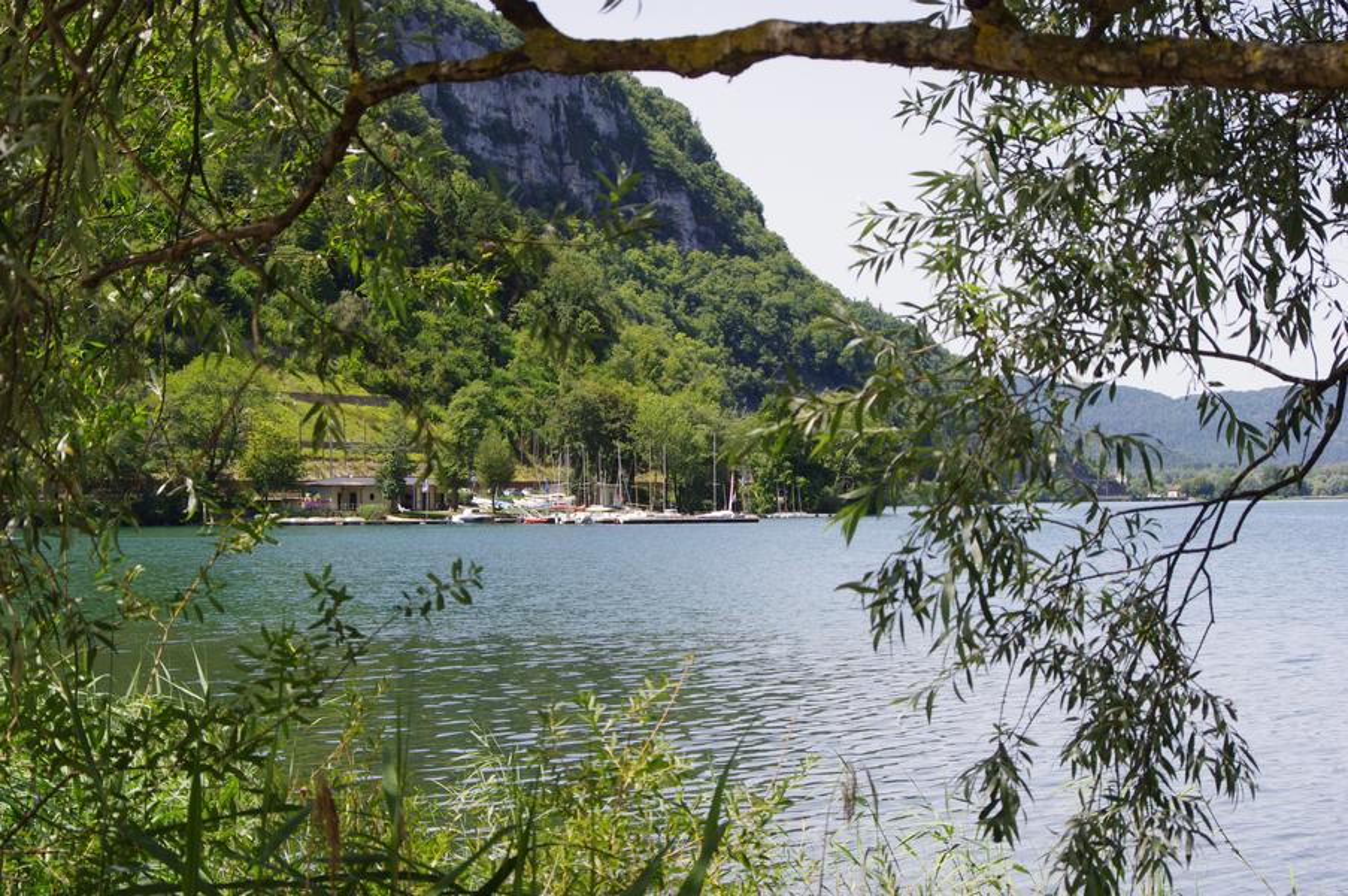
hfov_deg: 27.0
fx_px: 2805
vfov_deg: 18.1
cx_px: 674
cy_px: 448
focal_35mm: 75
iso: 400
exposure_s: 1/200
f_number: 11
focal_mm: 50
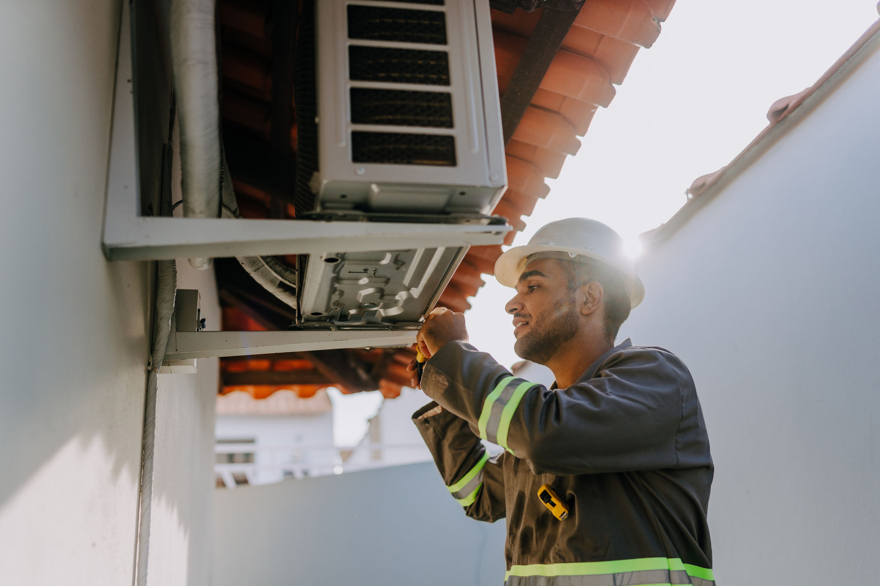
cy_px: 293
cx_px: 440
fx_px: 855
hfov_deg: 54.4
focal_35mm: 35
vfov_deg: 37.9
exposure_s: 1/1000
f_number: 2
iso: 80
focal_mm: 35
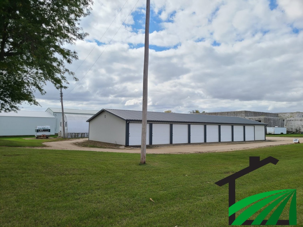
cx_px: 152
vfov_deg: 53.1
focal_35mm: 26
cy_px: 114
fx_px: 228
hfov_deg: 67.3
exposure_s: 1/2110
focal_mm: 5.4
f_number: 1.8
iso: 40
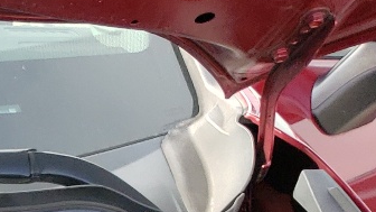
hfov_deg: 13.4
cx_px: -407
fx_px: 1346
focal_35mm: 135
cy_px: 566
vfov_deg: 8.1
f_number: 1.5
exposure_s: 1/345
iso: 50
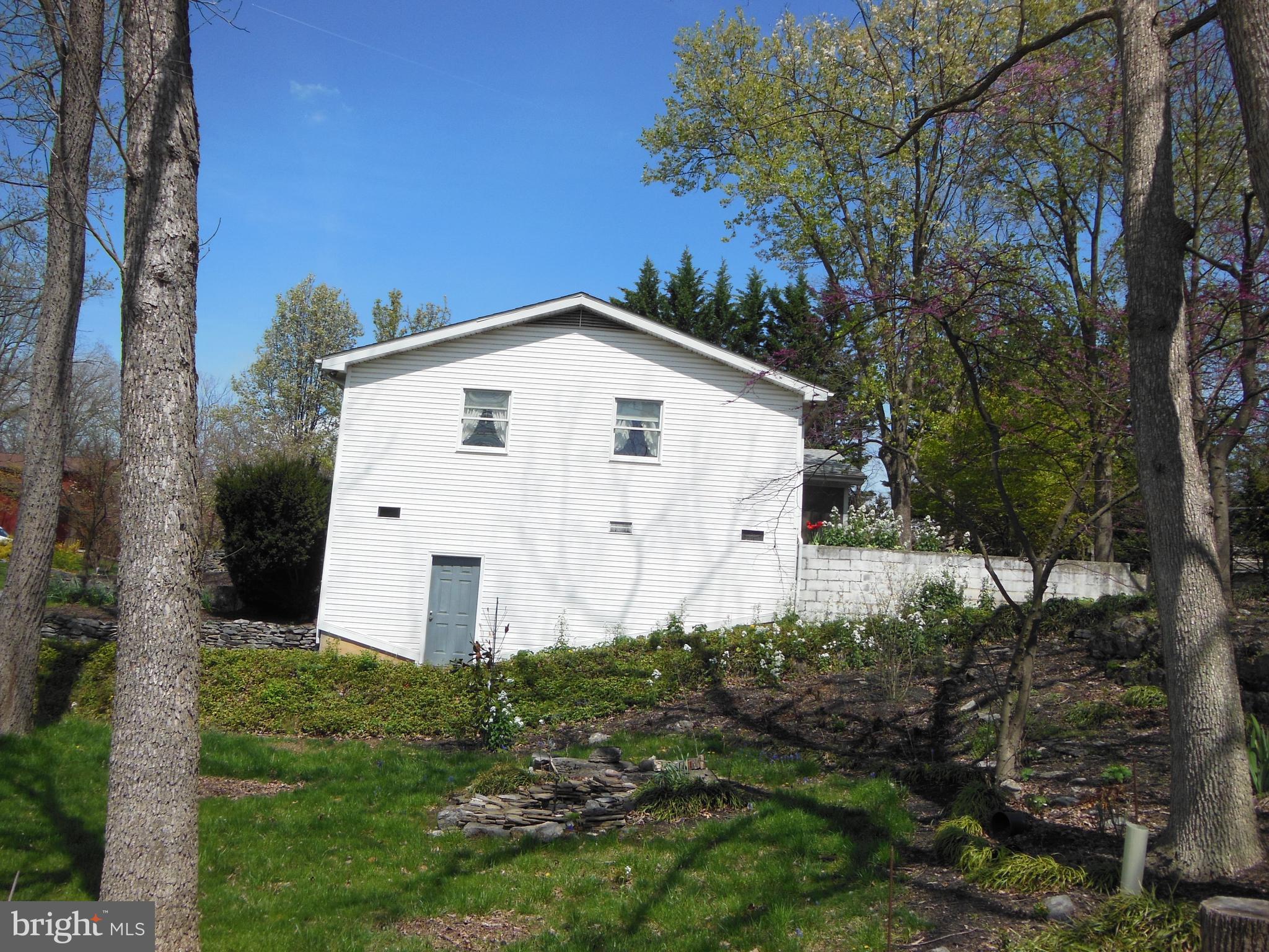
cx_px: 634
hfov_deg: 54.0
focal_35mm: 34
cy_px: 476
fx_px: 1246
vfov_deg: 41.8
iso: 125
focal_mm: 6
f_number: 3.9
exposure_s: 1/1250
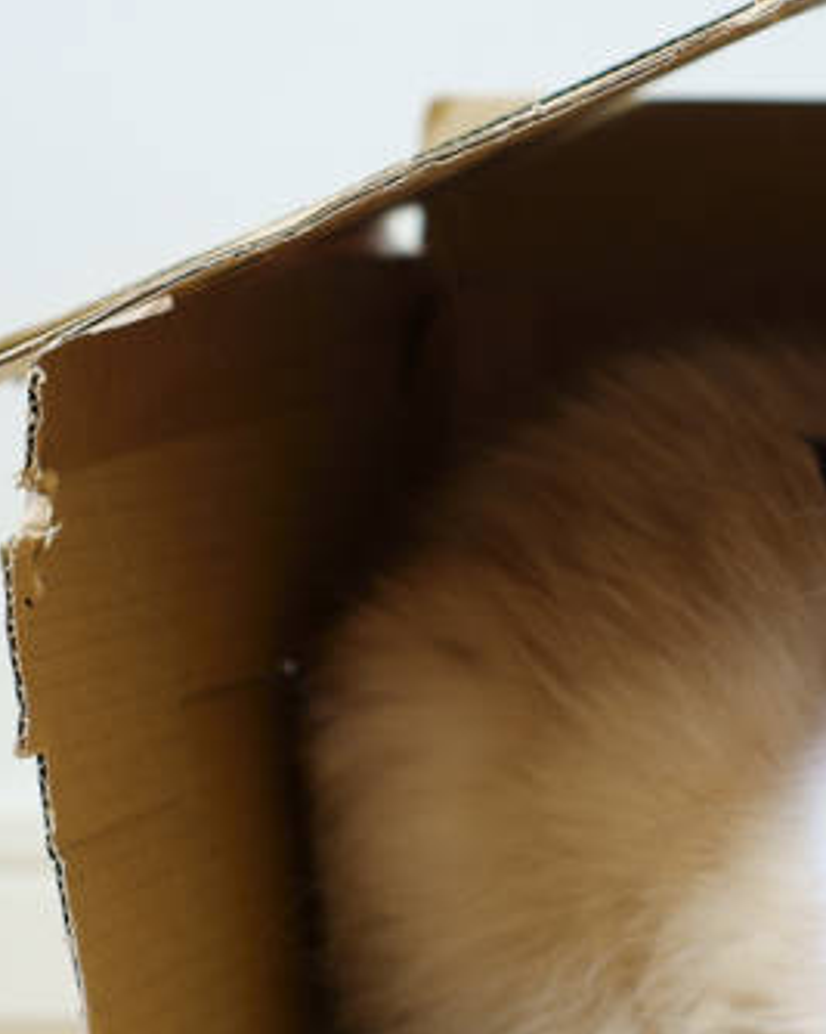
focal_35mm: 169
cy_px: 703
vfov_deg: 11.4
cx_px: 879
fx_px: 5167
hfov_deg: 9.1
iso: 100
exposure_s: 1/3
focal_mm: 50
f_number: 3.2
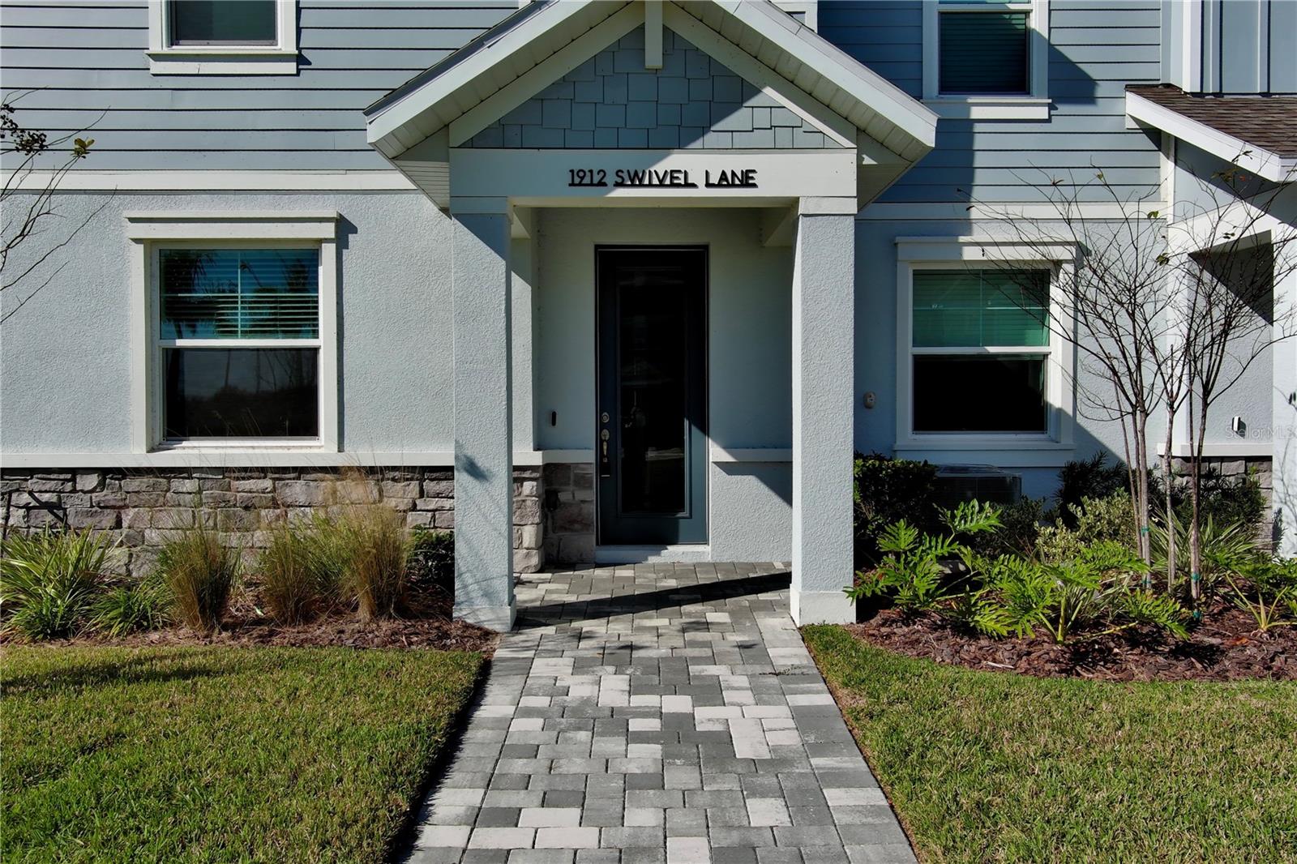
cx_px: 648
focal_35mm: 29
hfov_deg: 63.7
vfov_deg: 44.9
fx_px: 1045
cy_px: 432
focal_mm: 10.57
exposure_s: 1/400
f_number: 9
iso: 100
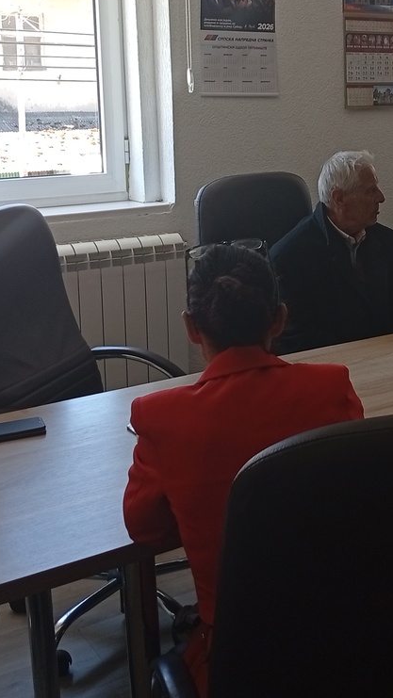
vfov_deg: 36.2
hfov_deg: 20.3
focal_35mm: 57
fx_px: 1056
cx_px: 415
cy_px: 227
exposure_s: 1/50
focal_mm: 3.98
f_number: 1.8
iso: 87
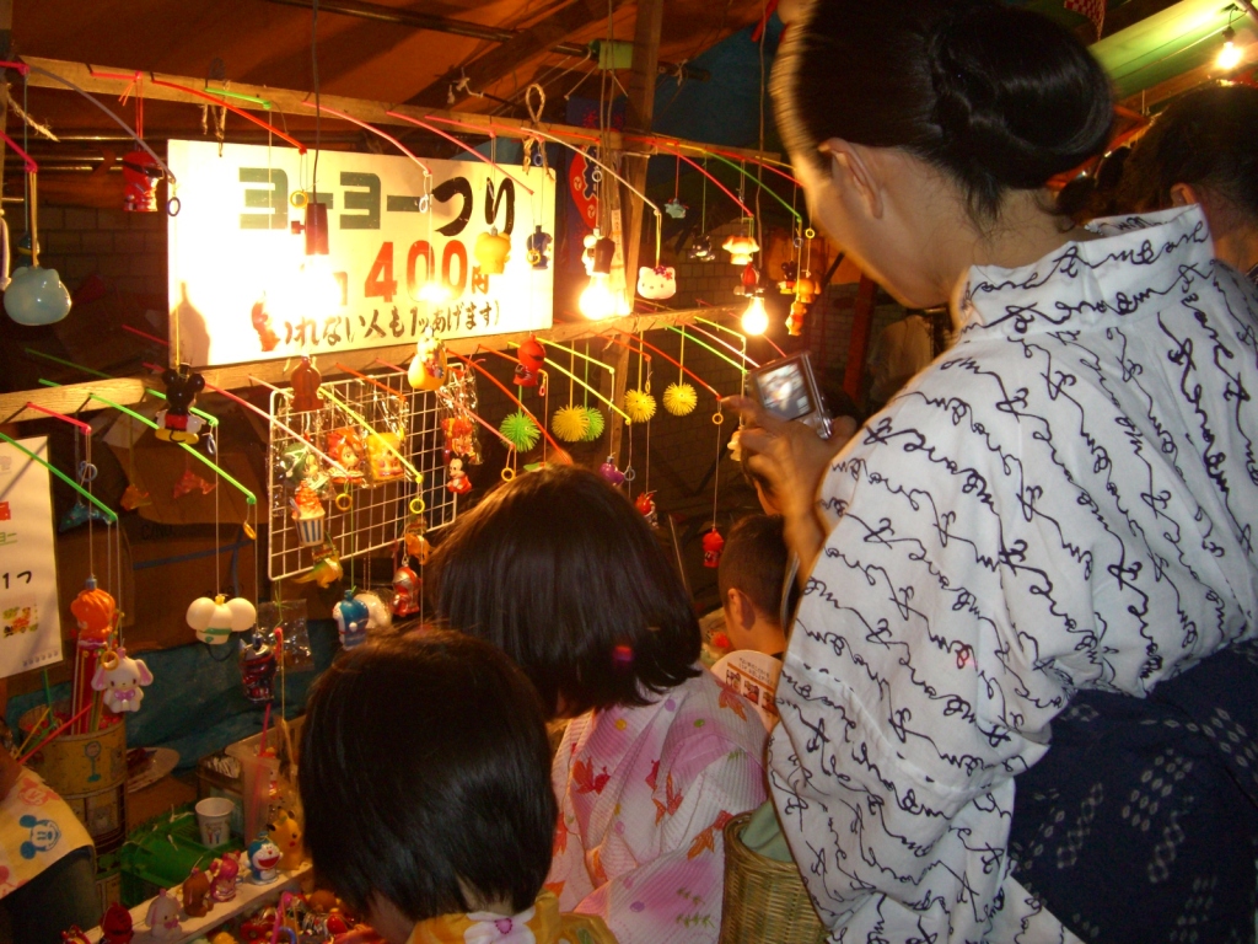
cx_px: 629
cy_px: 472
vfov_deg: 37.7
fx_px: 1381
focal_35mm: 38
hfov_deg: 49.0
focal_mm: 7.9
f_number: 2.8
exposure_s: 1/40
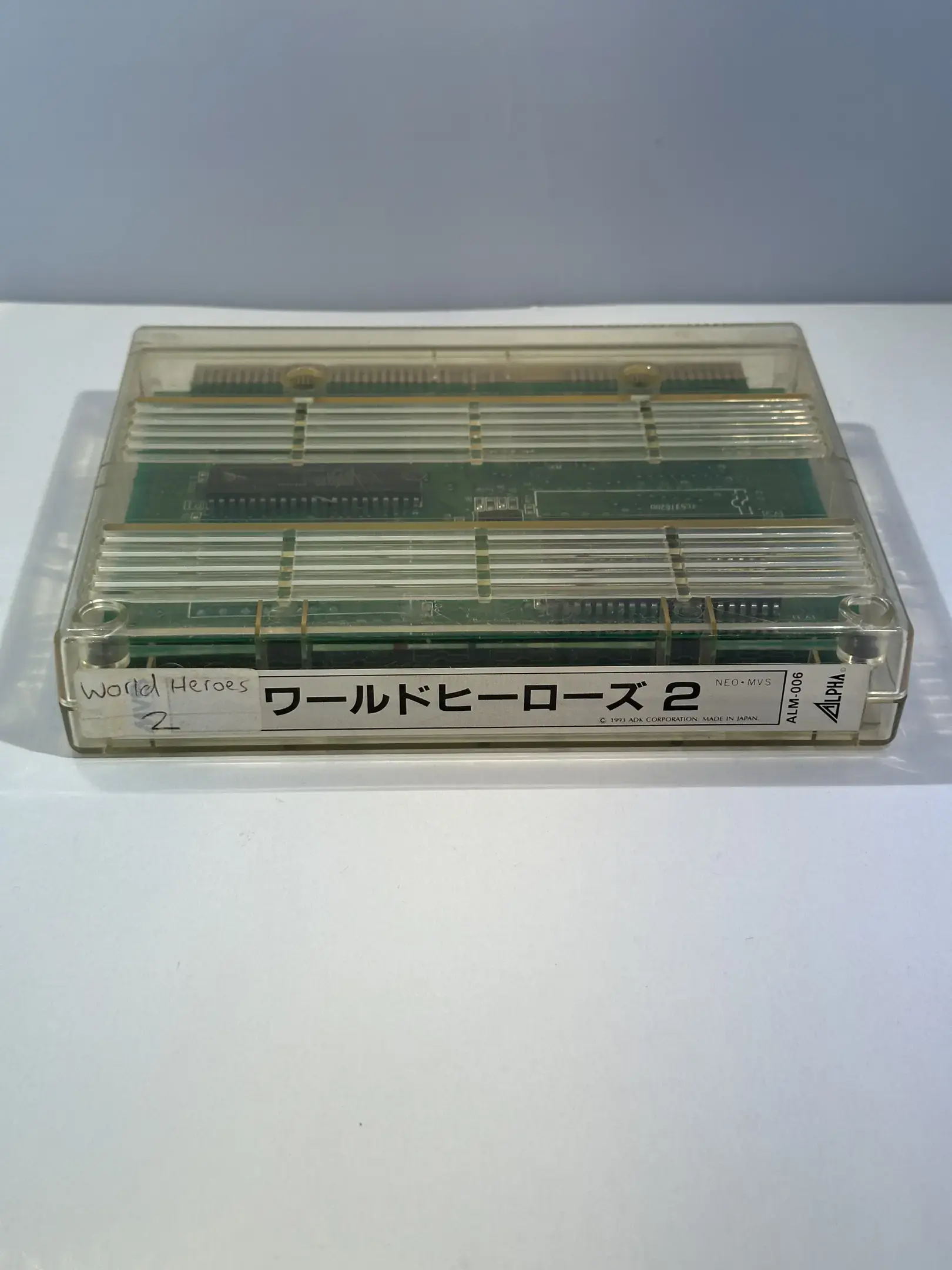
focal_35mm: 48
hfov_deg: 30.3
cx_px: 476
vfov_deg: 39.7
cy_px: 635
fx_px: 1760
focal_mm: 6.86
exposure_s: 1/100
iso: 64
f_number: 1.78
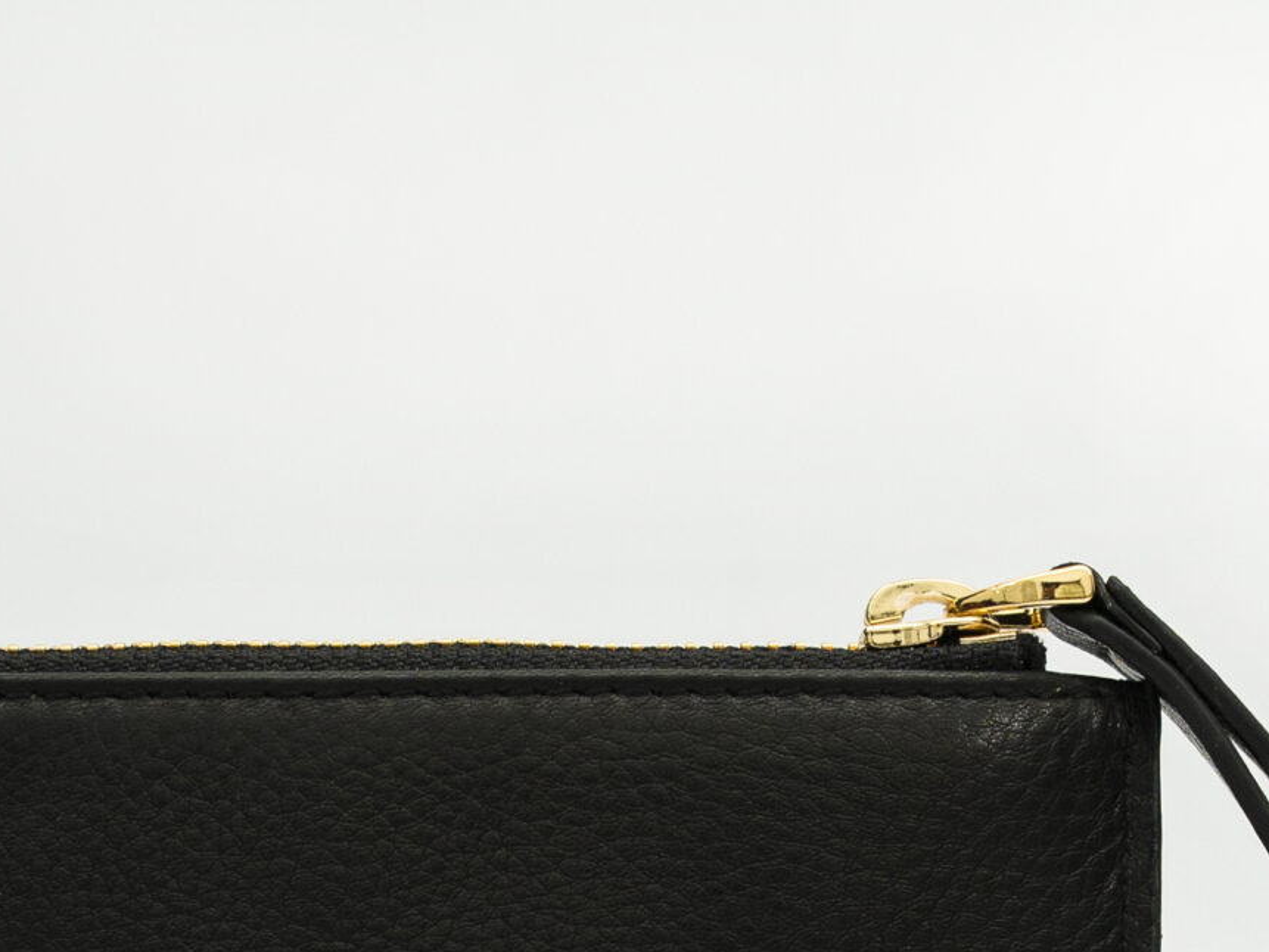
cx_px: 455
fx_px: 3666
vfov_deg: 14.2
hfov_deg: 19.6
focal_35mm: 100
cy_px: 1253
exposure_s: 1/200
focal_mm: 35
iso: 500
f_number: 5.6
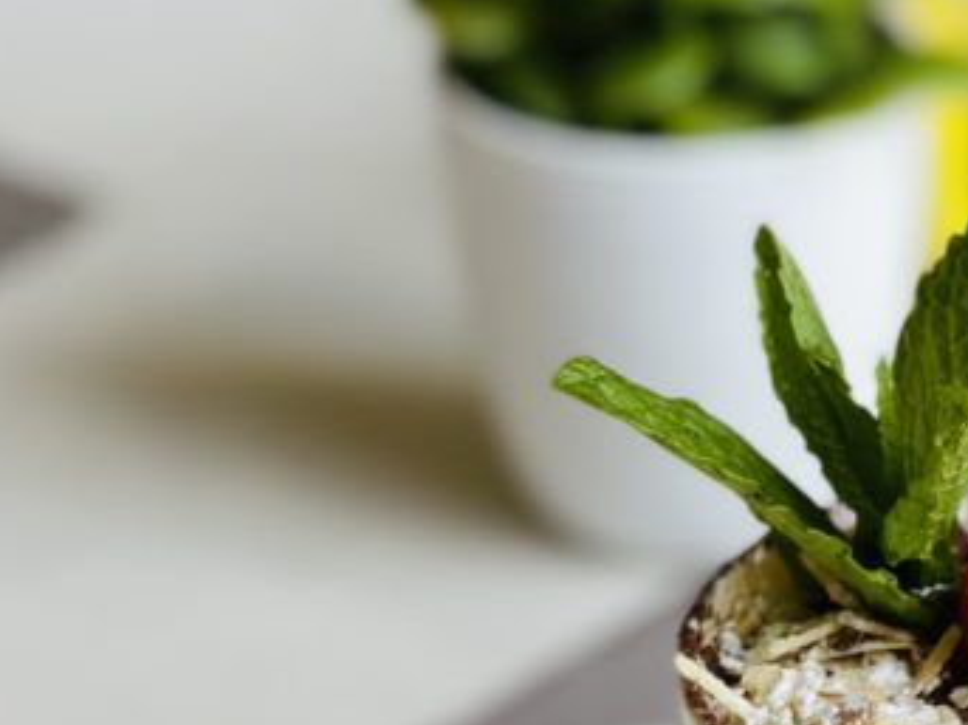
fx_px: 5339
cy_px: 875
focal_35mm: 191
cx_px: 1010
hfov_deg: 10.3
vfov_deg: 7.7
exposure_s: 1/121
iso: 40
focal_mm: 7.5
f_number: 2.2
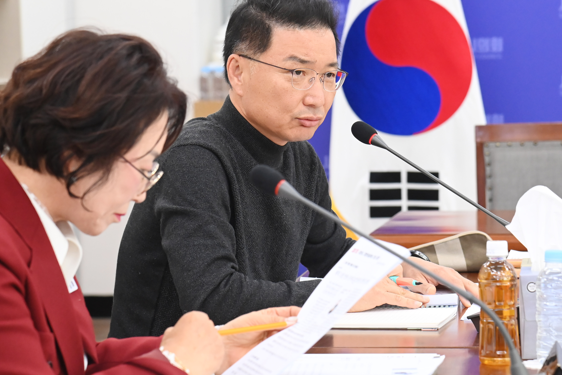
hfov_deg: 13.8
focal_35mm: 149
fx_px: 2326
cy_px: 165
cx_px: 339
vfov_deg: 9.2
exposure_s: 1/250
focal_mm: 120
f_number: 6.3
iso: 4000
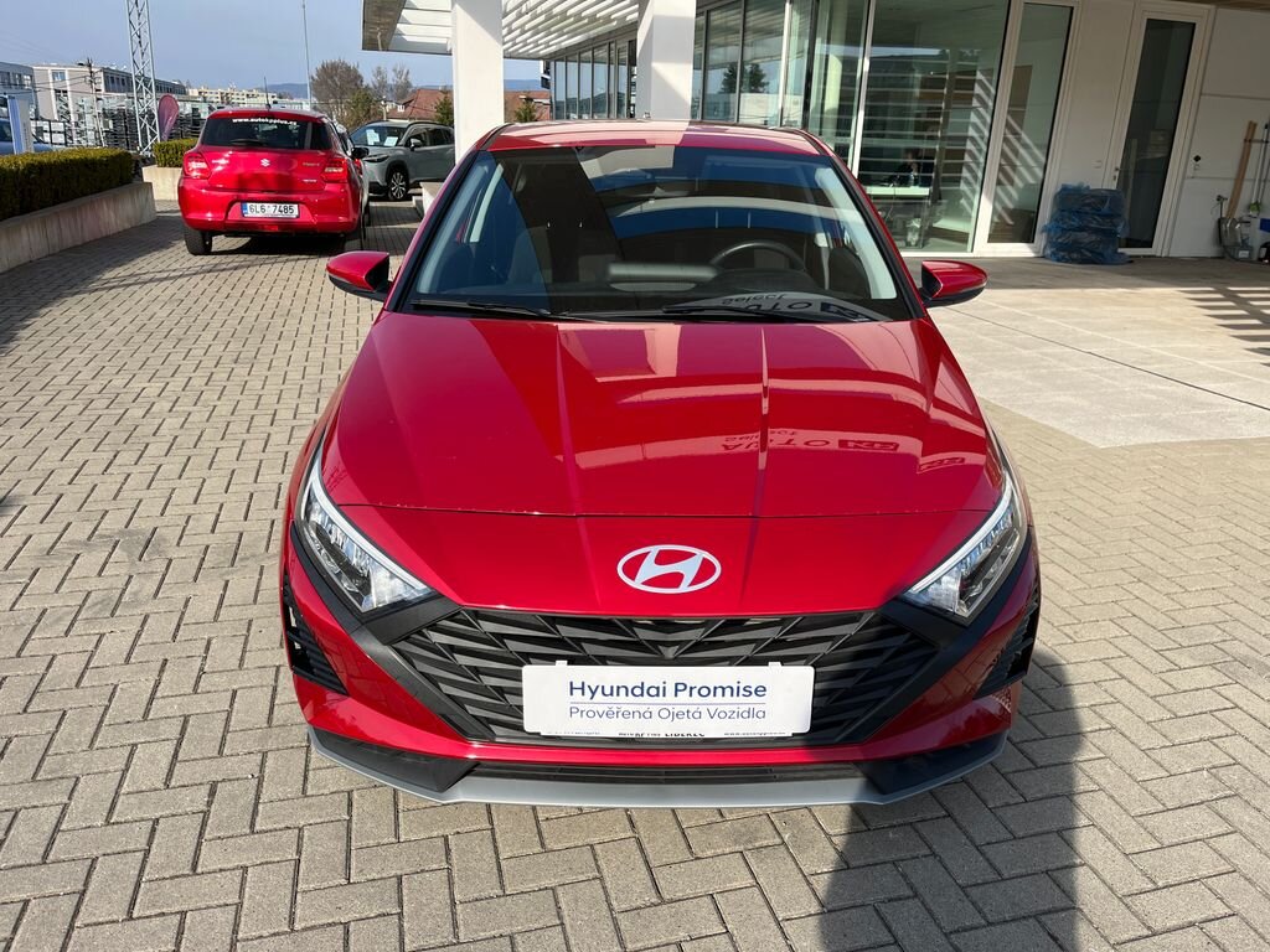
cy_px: 476
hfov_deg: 67.3
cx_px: 635
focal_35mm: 26
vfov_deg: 53.1
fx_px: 954
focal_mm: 5.1
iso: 50
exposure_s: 1/2062
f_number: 1.6
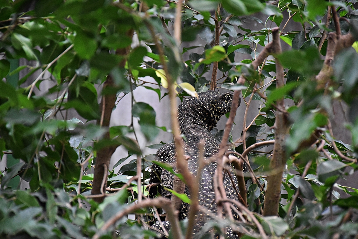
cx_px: 179
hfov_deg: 9.8
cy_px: 120
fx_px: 2088
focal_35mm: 210
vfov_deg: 6.5
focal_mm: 140
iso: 5600
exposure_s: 1/500
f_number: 5.6
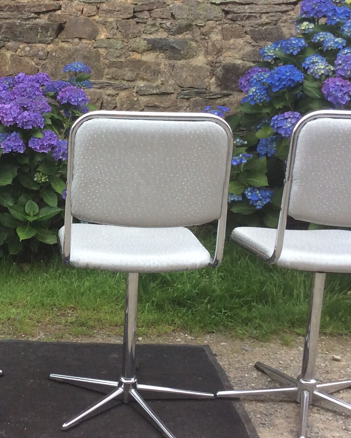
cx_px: 38
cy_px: 168
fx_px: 857
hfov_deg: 22.6
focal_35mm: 66
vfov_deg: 28.6
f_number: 2.4
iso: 32
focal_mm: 3.3
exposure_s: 1/125
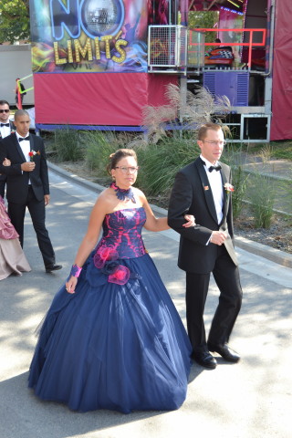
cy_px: 219
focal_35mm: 46
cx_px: 146
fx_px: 566
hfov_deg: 28.9
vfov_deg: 42.3
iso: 200
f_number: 5.6
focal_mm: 31
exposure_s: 1/125
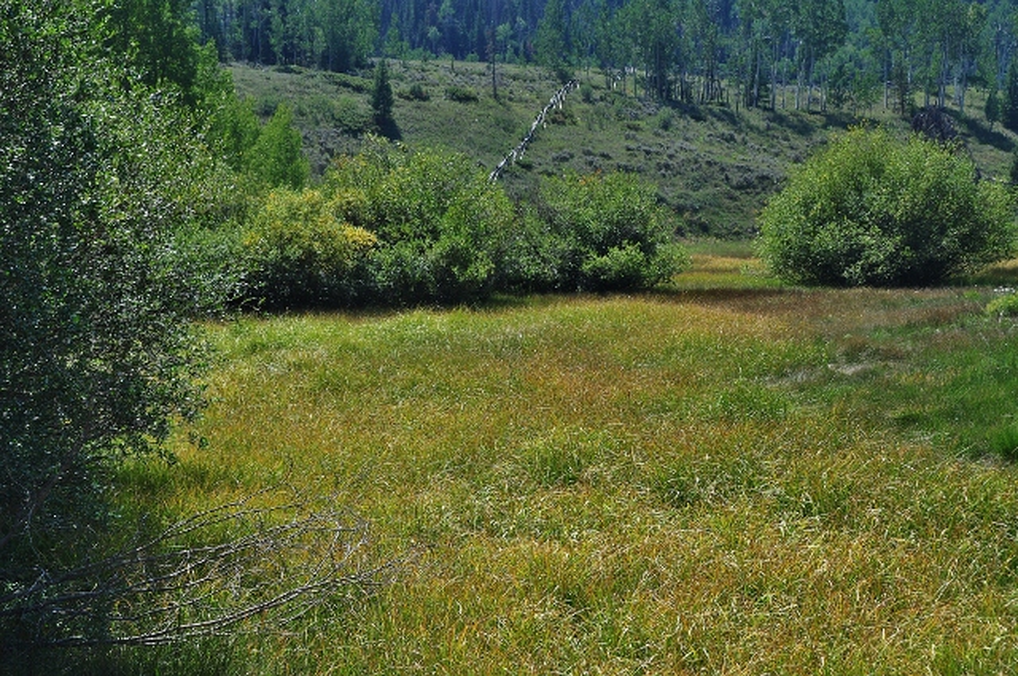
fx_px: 1779
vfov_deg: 21.5
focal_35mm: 63
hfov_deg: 31.9
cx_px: 509
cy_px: 338
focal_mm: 42
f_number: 9.5
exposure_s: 1/90
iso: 200
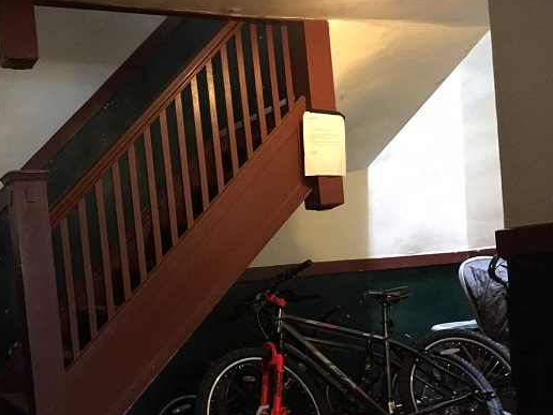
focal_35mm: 45
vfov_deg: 31.5
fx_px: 719
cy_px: 318
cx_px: 160
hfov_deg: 41.2
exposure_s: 1/15
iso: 320
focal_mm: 4.15
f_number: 2.2
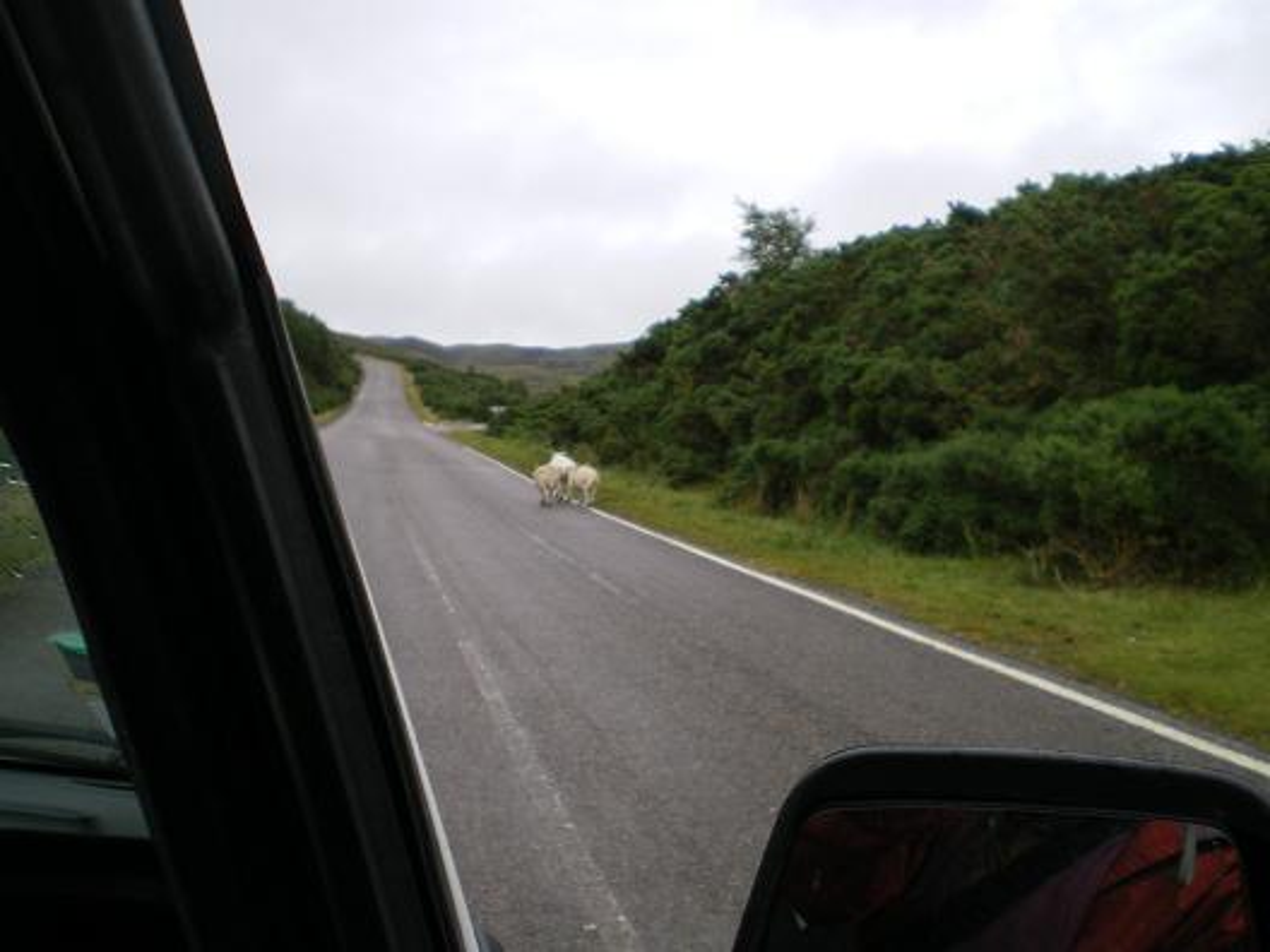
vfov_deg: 37.7
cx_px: 635
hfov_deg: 49.0
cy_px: 476
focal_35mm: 38
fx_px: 1394
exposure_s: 1/125
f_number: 3.1
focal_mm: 6.3
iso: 64
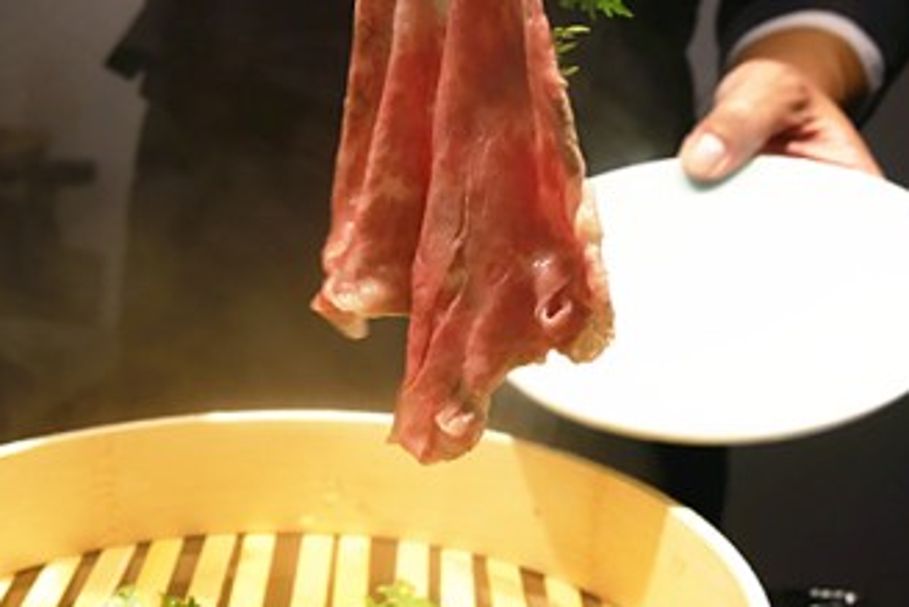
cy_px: 111
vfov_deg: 23.4
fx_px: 1440
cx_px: 449
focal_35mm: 57
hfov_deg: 35.0
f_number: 4
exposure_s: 1/50
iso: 640
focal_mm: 15
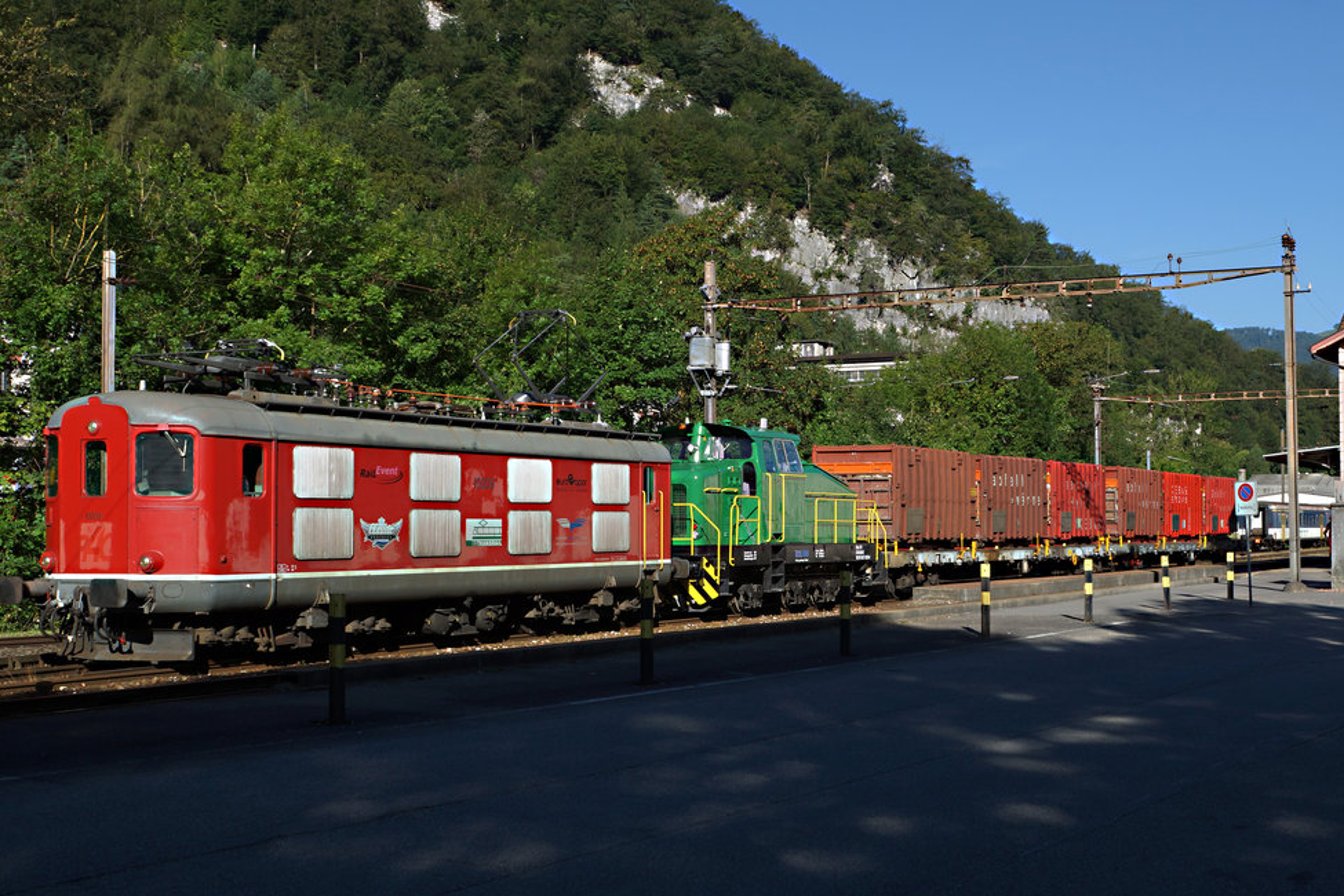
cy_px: 430
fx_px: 1792
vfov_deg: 28.1
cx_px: 775
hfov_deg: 41.0
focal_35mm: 48
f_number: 10
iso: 100
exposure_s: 1/160
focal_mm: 26
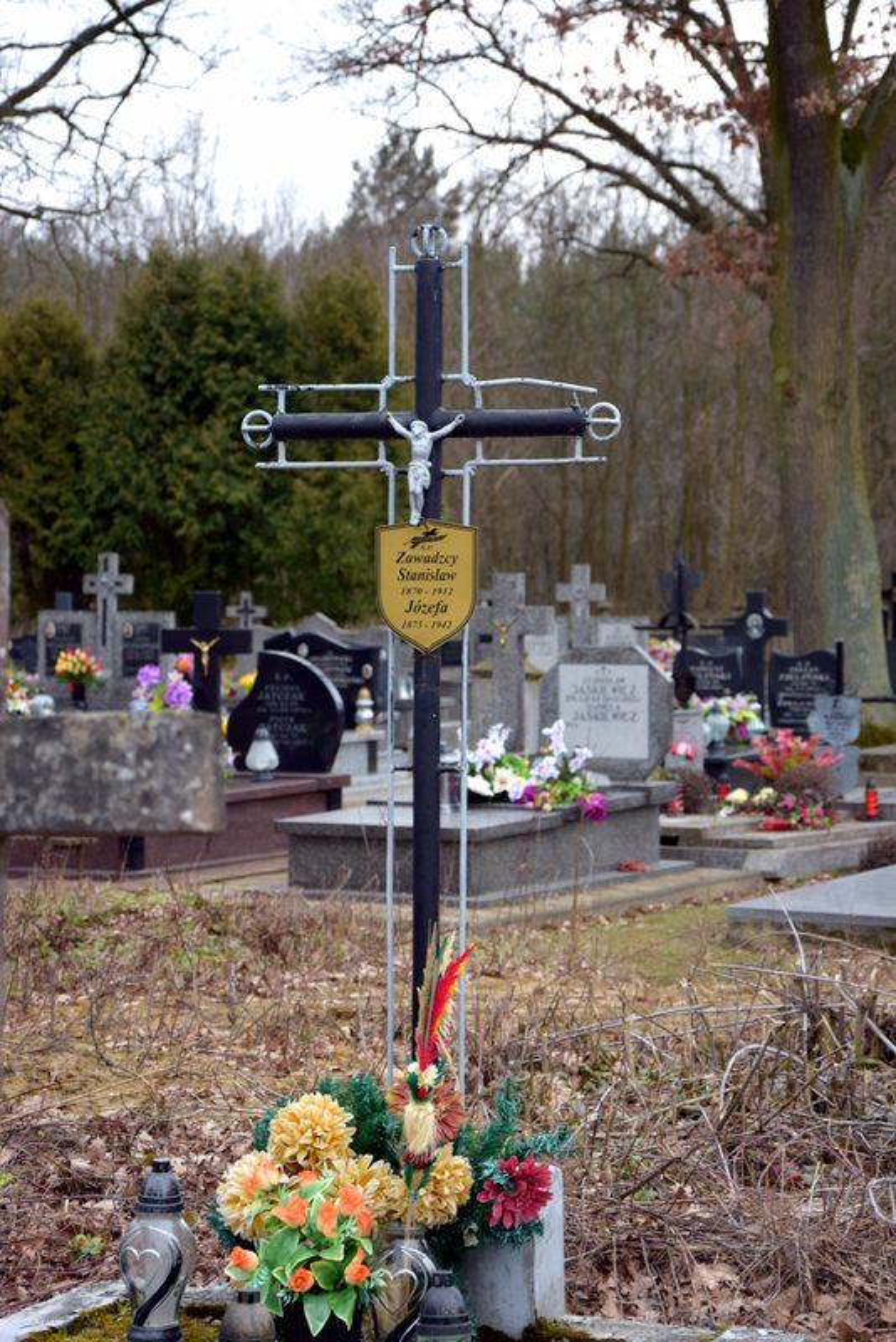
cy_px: 671
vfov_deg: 21.9
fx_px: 3469
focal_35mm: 93
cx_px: 448
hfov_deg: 14.7
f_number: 5.3
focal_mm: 62
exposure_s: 1/160
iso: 200
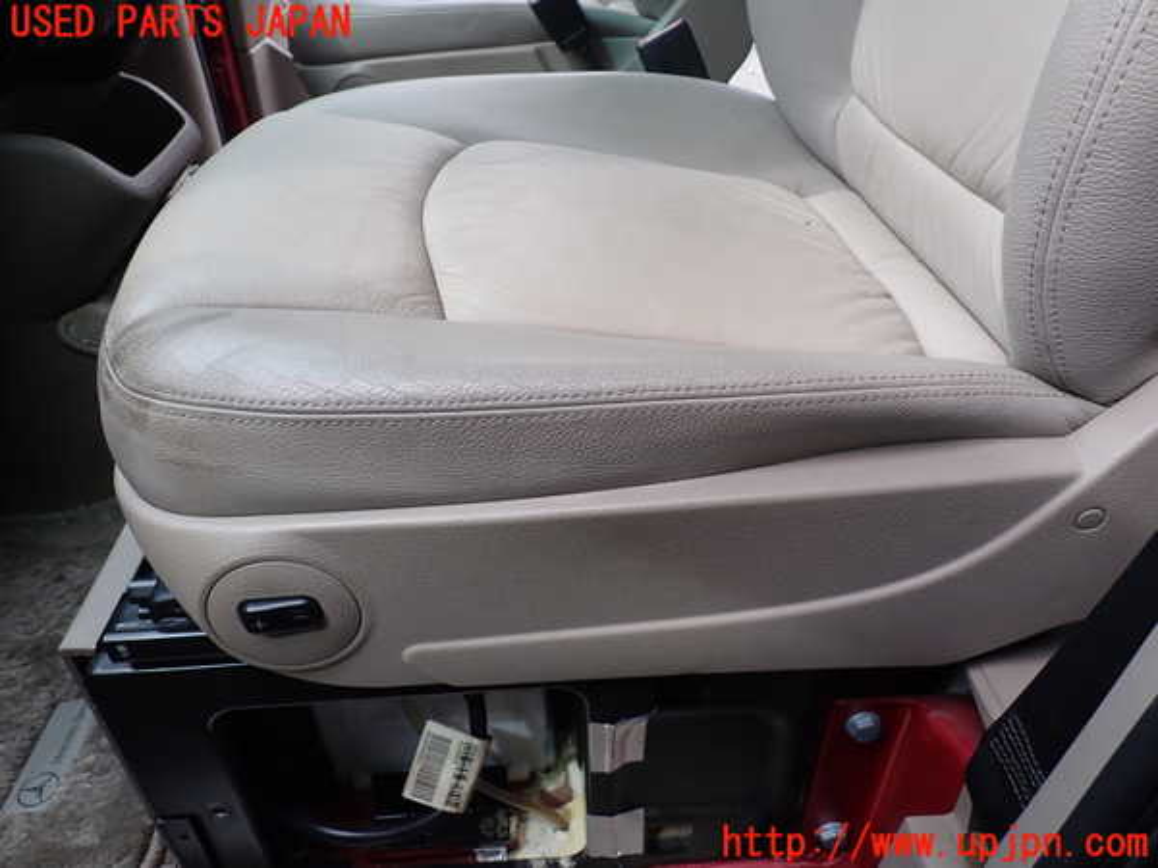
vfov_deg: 54.9
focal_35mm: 25
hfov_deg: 69.4
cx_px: 579
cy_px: 434
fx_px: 836
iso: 100
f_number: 2.8
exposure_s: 1/160
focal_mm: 4.5
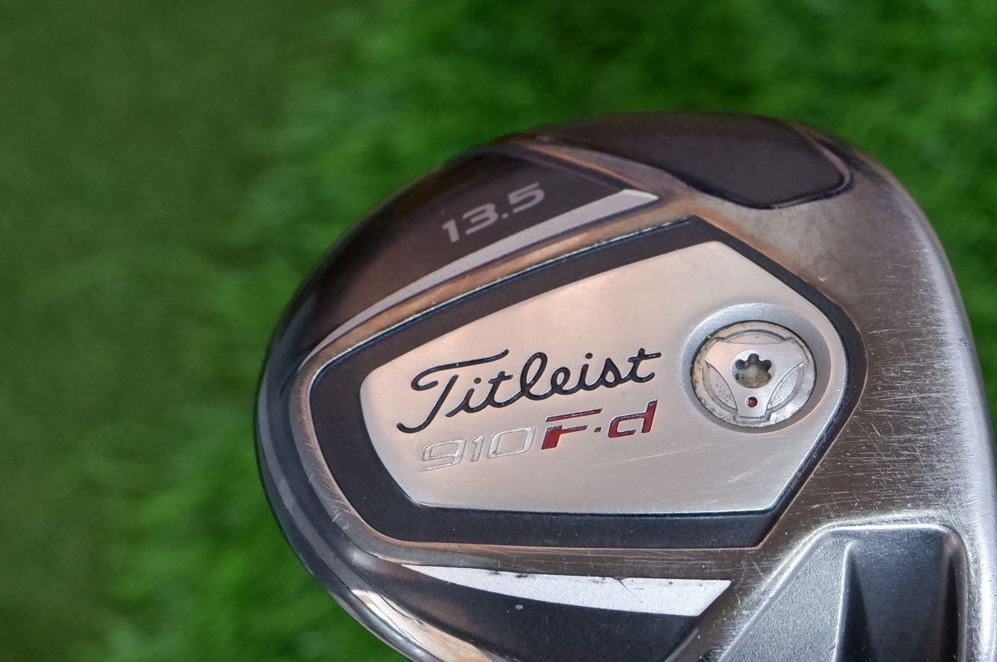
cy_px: 457
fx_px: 2822
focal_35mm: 102
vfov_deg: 13.4
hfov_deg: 19.9
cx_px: 725
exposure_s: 1/42
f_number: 4.9
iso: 3200
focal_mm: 33.3
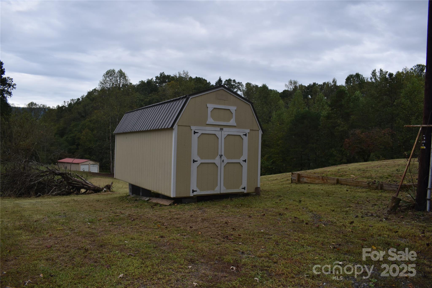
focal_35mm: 27
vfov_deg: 47.9
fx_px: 324
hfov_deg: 67.4
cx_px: 216
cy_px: 144
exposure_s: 1/125
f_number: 5.6
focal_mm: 18
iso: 100
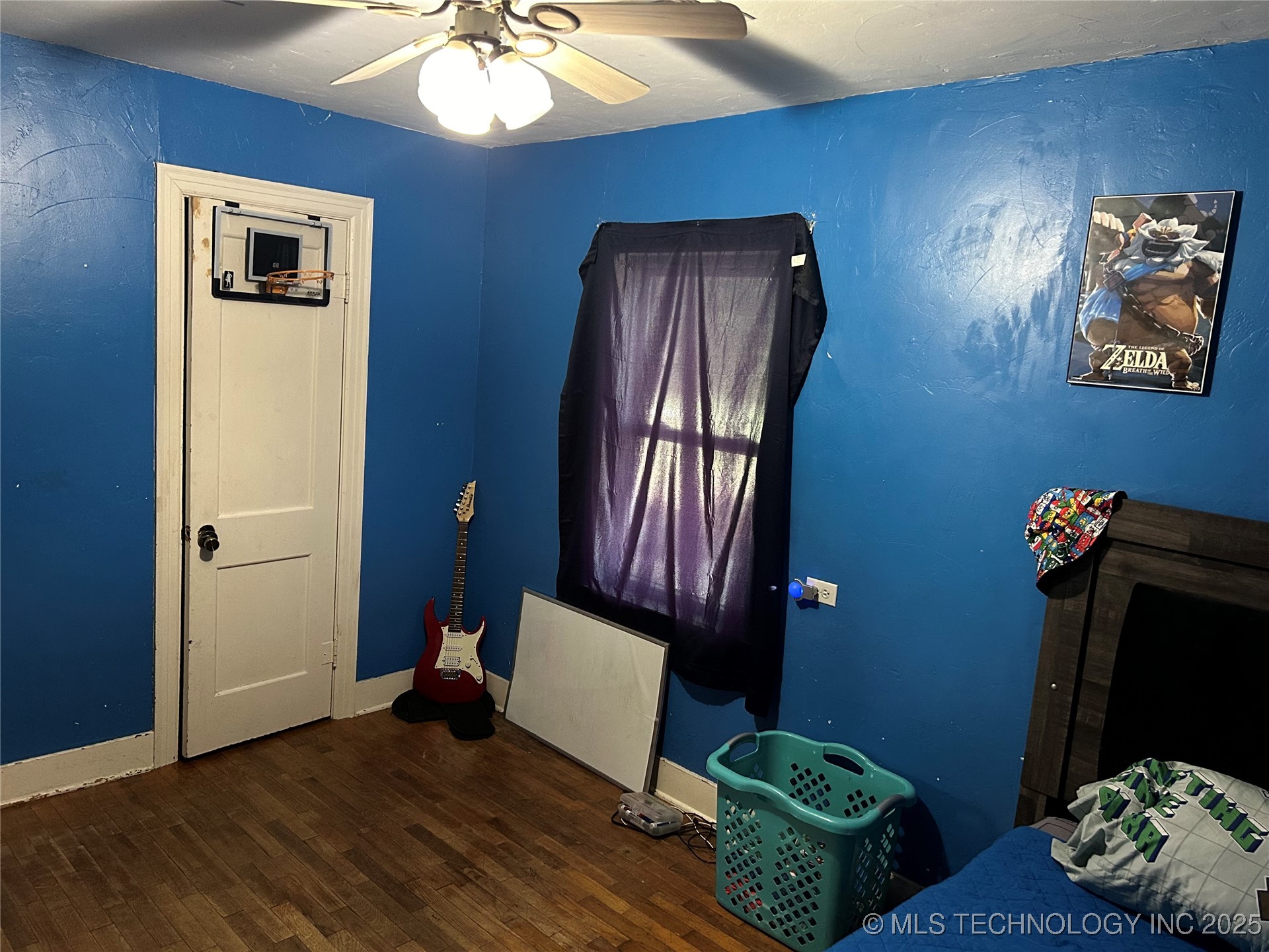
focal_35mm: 26
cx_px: 634
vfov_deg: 53.1
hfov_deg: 67.3
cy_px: 476
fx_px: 953
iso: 500
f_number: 1.5
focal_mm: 5.7
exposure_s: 1/30
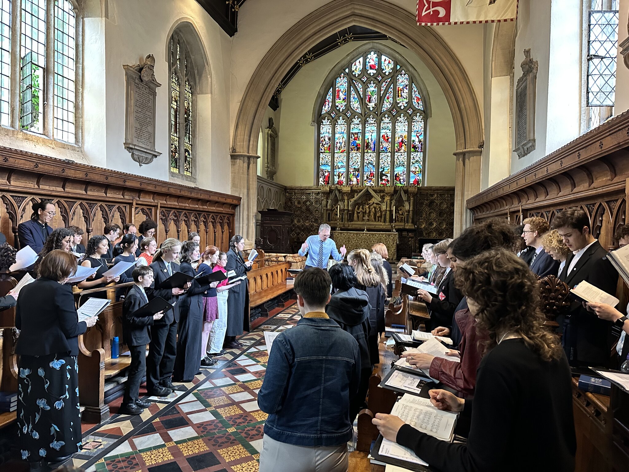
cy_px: 236
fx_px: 436
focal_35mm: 24
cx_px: 314
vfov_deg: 56.8
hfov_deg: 71.6
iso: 500
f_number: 1.78
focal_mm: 6.86
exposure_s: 1/50
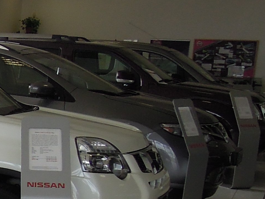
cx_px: -232
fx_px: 766
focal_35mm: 100
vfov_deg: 14.6
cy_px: 179
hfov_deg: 16.1
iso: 160
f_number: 2.8
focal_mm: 4.3
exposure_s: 1/200
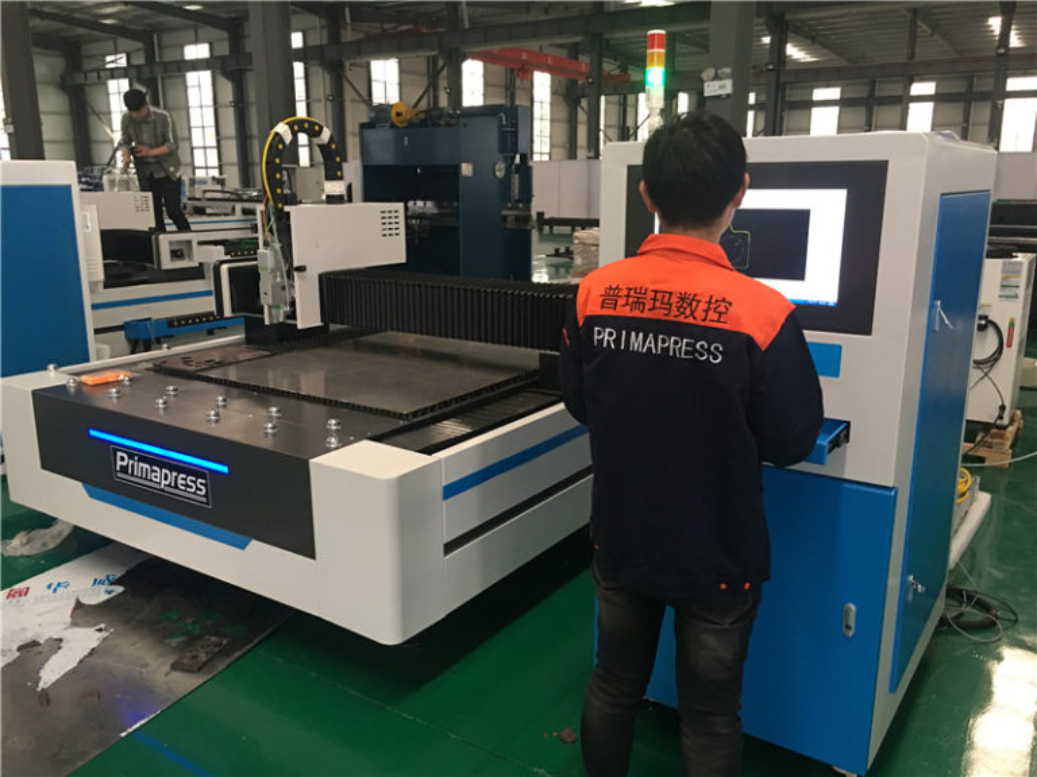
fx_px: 869
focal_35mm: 29
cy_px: 388
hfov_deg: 61.7
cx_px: 518
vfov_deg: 48.2
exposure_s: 1/17
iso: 125
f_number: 2.2
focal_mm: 4.15
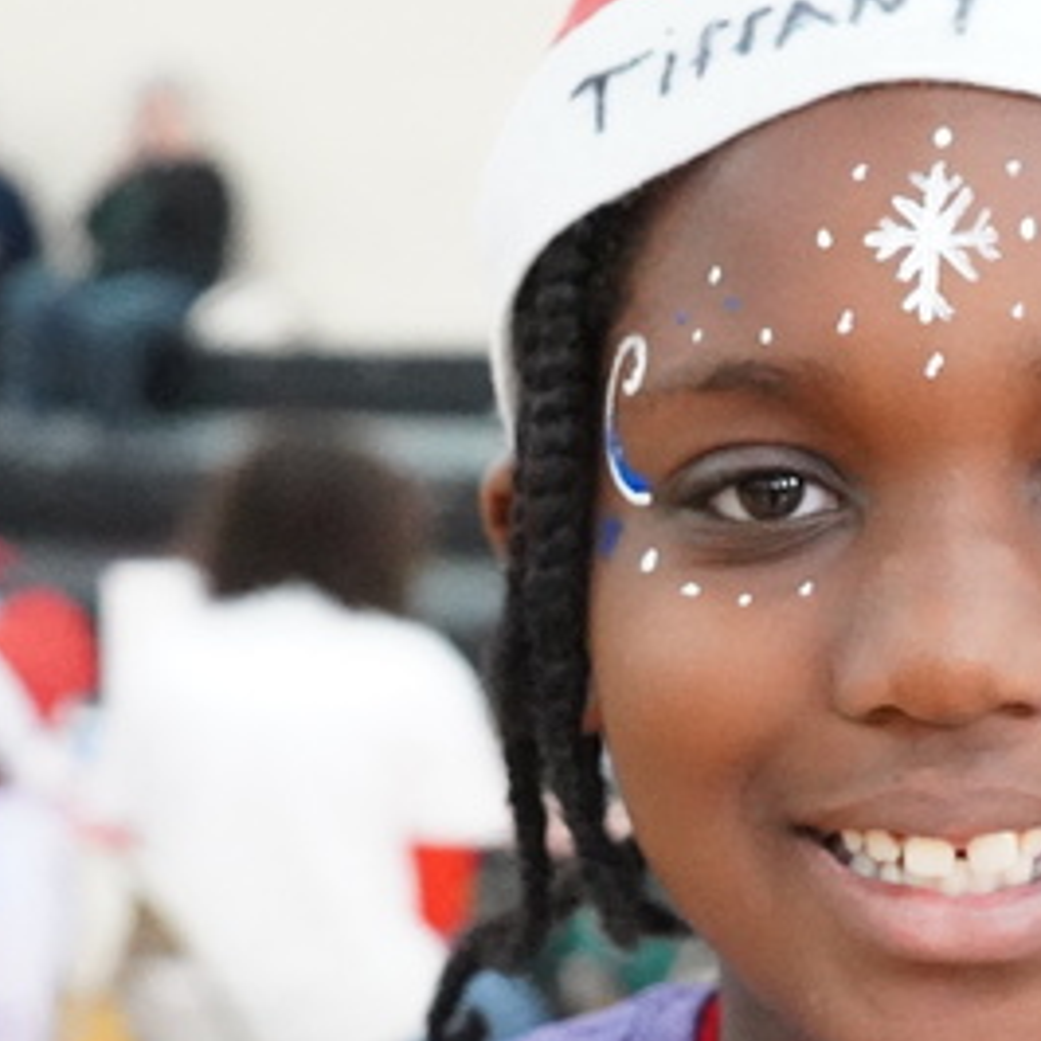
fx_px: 3232
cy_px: 973
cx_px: 818
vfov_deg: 18.0
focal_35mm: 95
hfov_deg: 18.1
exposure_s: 1/1000
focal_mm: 29
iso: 32000
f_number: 3.5
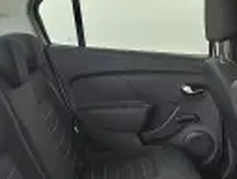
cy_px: 147
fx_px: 446
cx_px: 155
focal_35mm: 65
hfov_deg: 29.6
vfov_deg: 22.3
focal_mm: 6.3
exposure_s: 1/190
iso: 160
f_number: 1.7
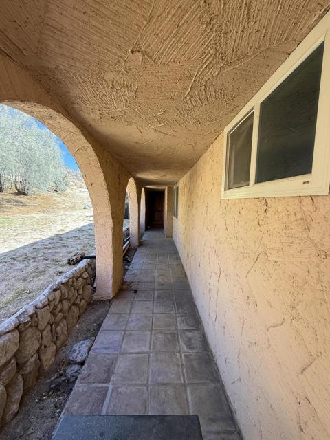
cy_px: 220
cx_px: 165
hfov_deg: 85.7
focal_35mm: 14
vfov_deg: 102.1
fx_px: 178
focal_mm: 2.22
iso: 64
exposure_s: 1/184
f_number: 2.2
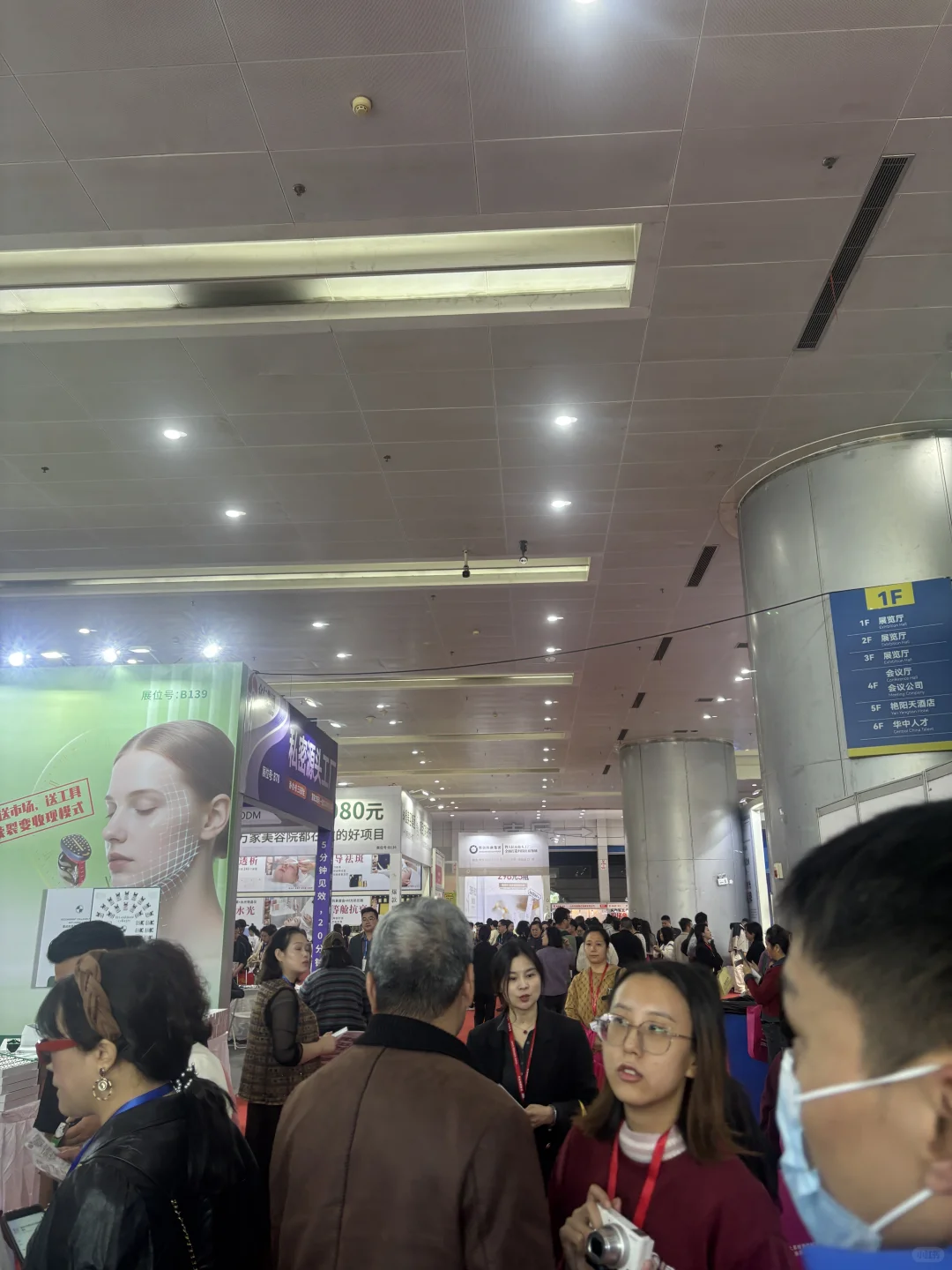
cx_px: 476
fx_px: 953
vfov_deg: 67.3
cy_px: 635
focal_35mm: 26
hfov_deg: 53.1
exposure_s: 1/100
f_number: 1.6
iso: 100
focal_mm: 5.96
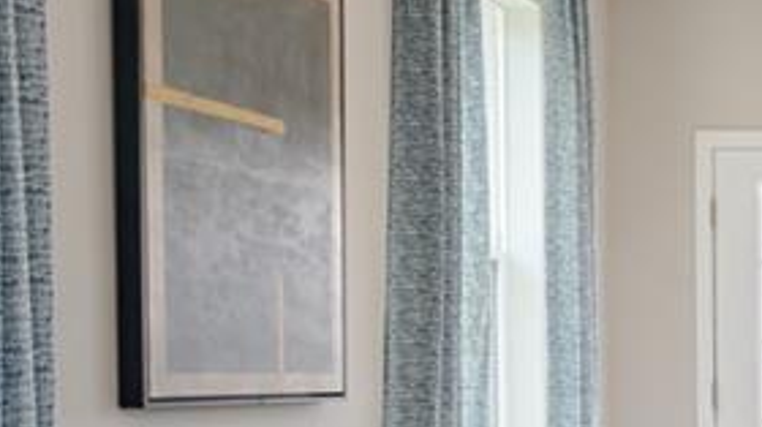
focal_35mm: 69
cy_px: 419
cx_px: 1023
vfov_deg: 17.1
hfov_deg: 25.7
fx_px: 1393
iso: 320
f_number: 11
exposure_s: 1/15
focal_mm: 18
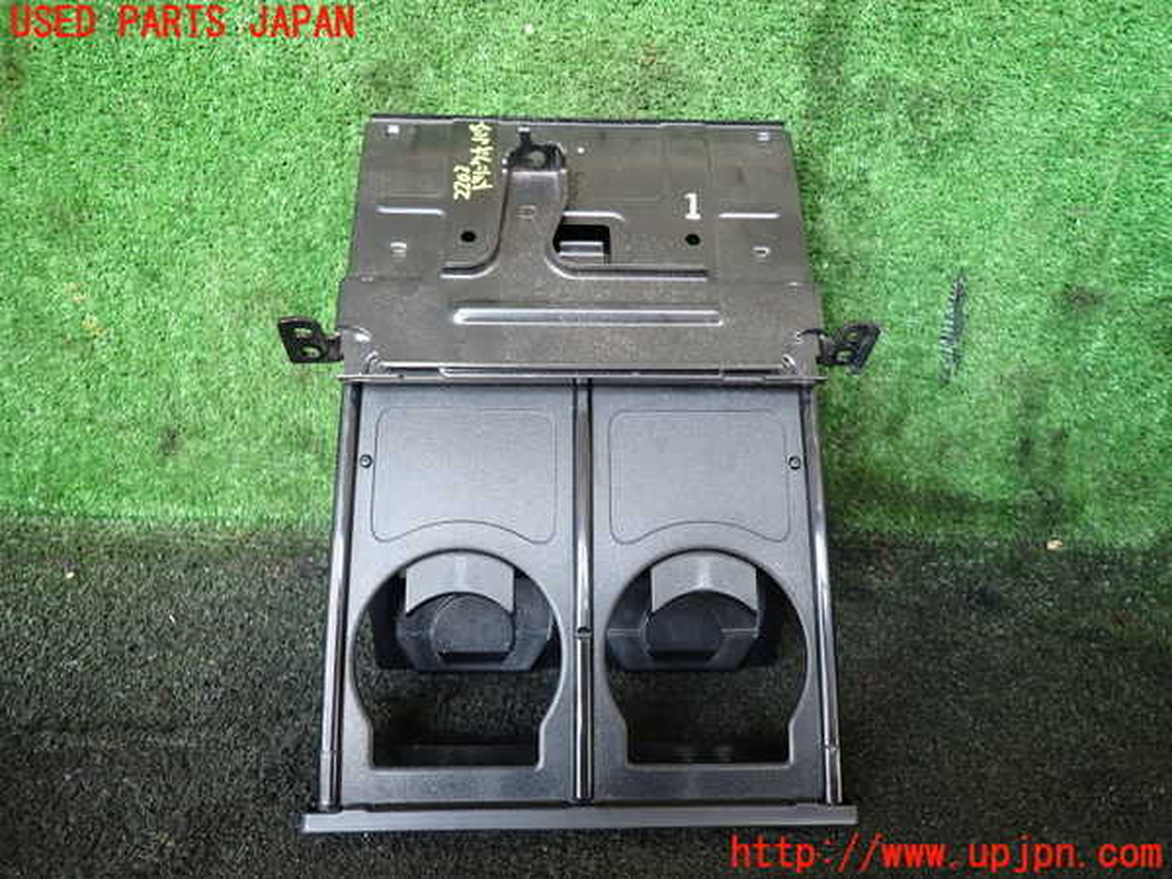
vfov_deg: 54.9
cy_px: 440
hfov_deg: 69.4
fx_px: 846
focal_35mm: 25
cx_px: 586
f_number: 2
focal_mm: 4.5
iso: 200
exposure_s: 1/30
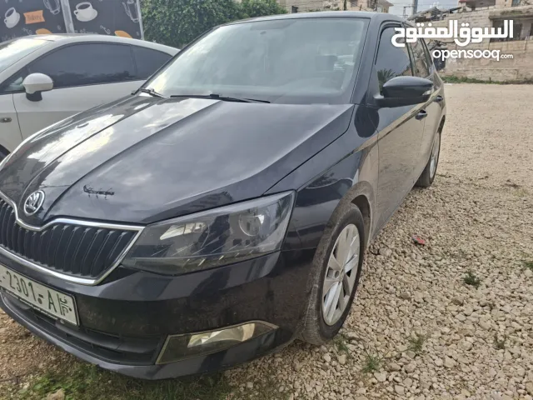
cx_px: 266
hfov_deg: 73.9
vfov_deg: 58.9
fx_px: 354
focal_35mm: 23
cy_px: 200
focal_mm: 5.54
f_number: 1.8
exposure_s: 1/717
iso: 50
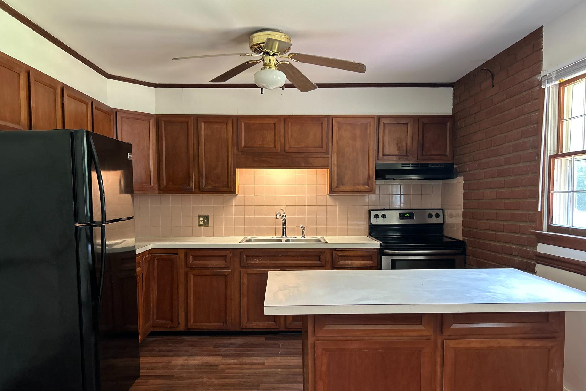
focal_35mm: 28
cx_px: 290
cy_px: 224
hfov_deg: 65.5
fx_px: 456
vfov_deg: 46.3
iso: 320
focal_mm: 5.7
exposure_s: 1/60
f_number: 1.5
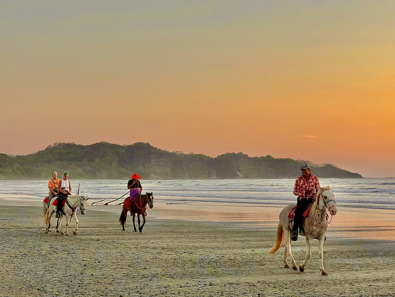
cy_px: 148
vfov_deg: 19.1
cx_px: 198
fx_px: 879
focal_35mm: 77
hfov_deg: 25.3
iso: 50
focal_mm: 9
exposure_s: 1/99
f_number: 2.8
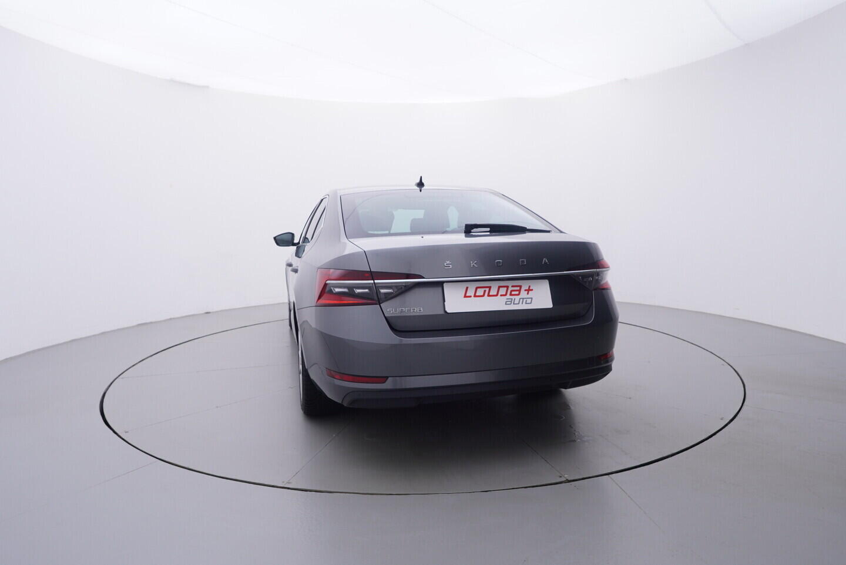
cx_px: 423
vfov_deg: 56.2
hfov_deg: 77.3
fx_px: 529
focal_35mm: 22
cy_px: 282
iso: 200
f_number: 5
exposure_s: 1/80
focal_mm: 15
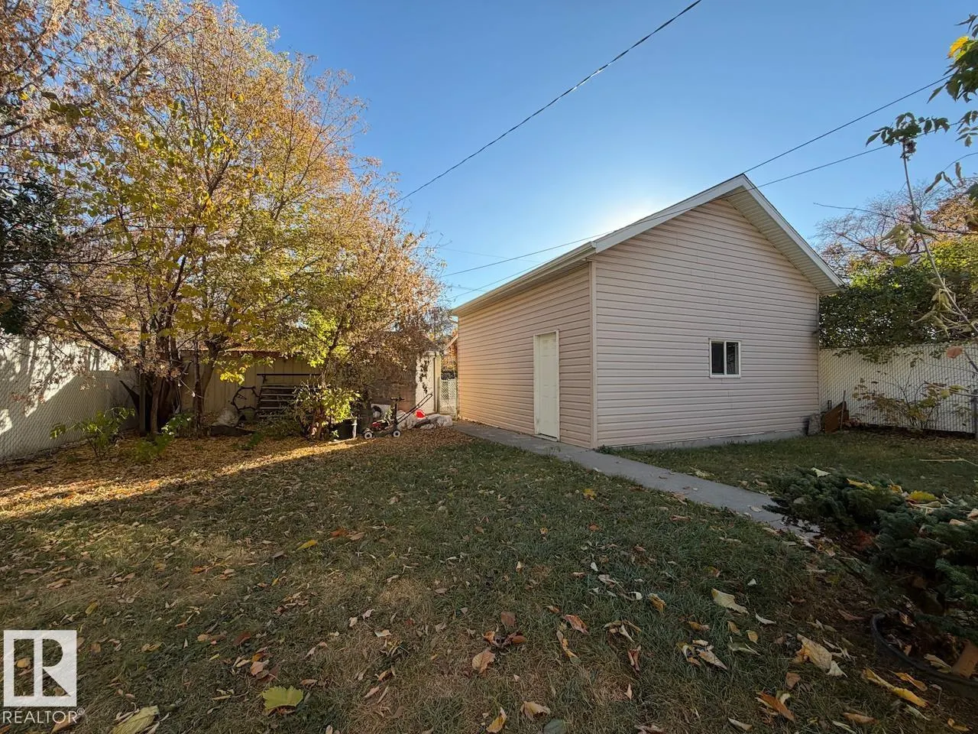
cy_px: 367
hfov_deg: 102.1
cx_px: 489
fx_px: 396
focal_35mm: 14
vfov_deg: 85.7
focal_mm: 2.22
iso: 40
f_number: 2.2
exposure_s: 1/510
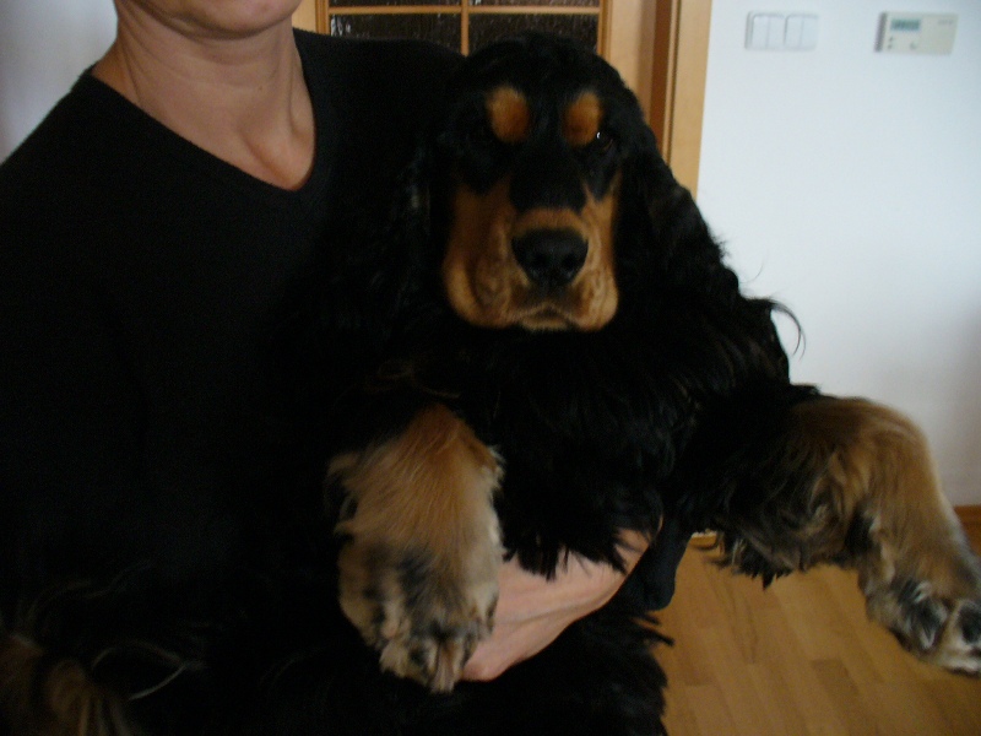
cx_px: 490
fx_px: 1049
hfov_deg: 50.1
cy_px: 368
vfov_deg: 38.7
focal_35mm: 37
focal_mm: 6.1
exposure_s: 1/8
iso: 200
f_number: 2.8
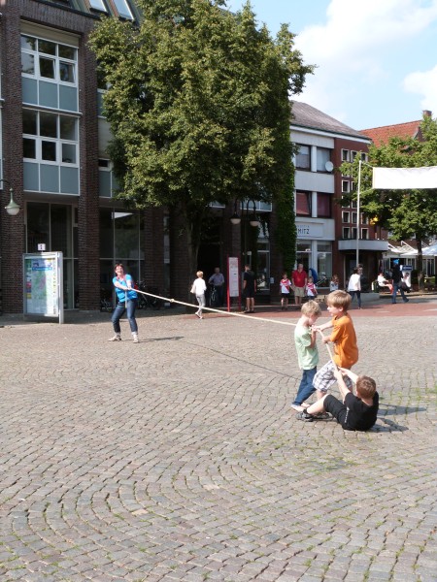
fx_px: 757
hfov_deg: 32.2
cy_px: 291
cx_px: 218
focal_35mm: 45
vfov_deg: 42.1
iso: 100
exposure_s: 1/200
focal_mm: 8.1
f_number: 5.6
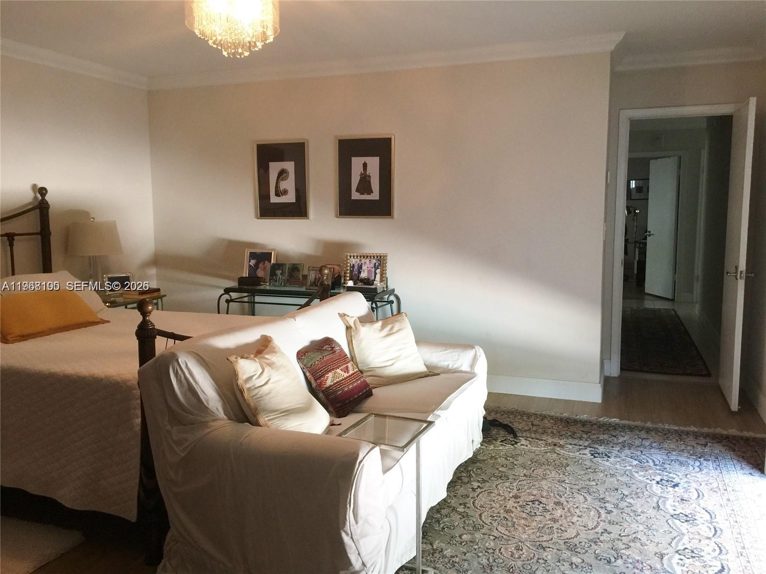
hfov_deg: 61.7
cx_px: 383
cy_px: 287
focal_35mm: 29
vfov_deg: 48.2
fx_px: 642
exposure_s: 1/15
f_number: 2.2
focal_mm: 4.15
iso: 80
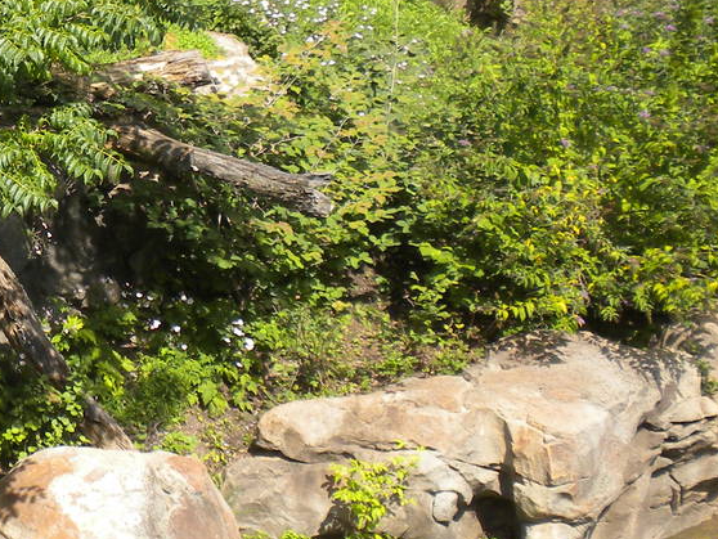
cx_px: -102
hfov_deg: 17.8
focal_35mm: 106
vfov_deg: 14.0
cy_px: 228
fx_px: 2200
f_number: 3.5
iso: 64
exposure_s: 1/388
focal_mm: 6.6
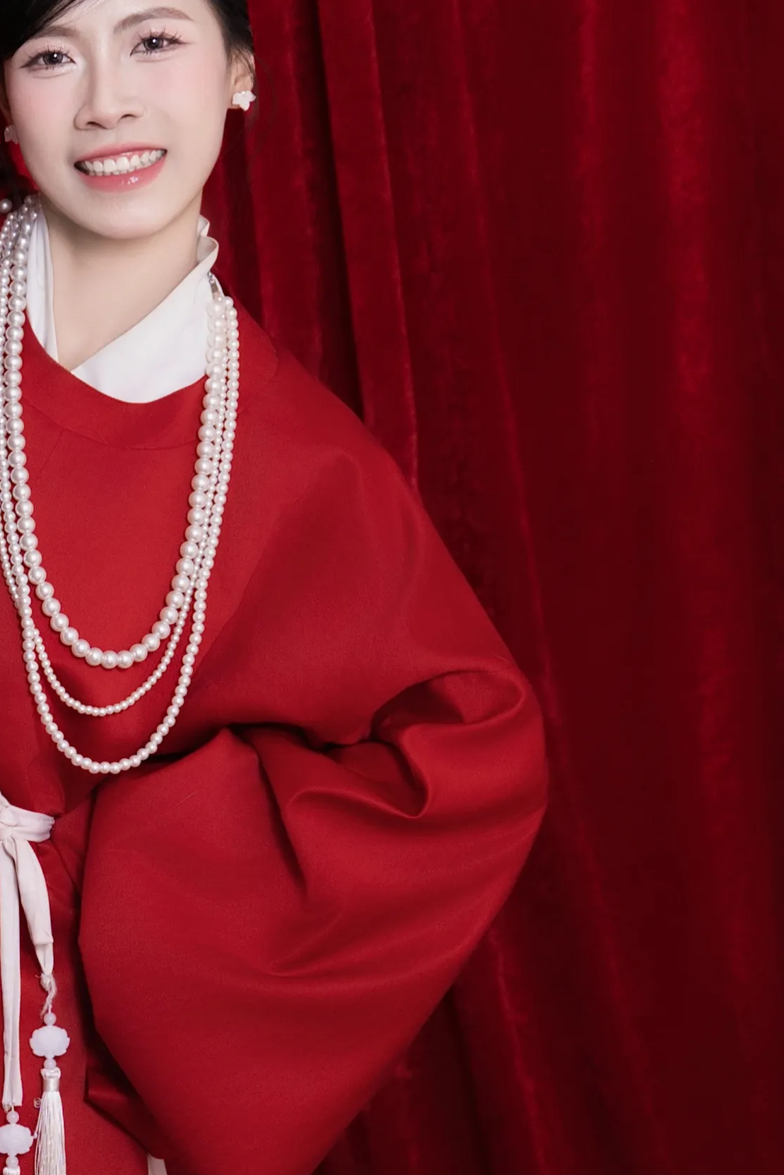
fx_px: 6632
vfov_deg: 10.1
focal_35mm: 203
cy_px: 536
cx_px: -476
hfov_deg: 6.7
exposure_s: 1/125
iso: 320
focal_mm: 56.3
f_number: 2.8
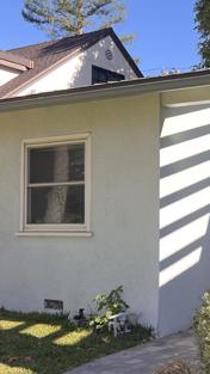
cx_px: 296
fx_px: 574
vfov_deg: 36.0
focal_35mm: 58
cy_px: 203
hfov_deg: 18.8
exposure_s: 1/932
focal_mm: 5.7
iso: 50
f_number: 1.5
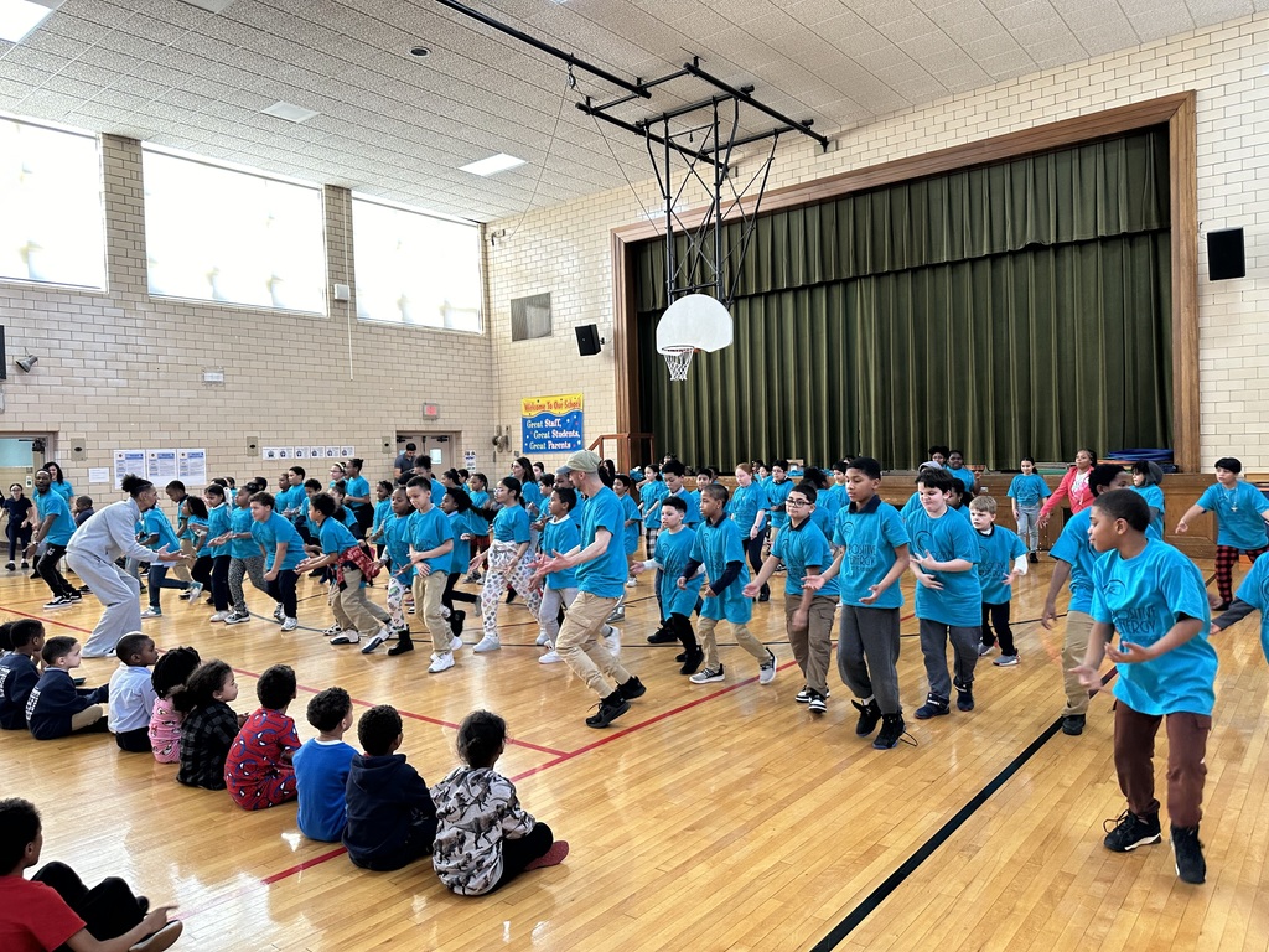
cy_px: 476
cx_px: 634
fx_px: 880
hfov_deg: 71.6
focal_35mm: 24
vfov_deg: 56.8
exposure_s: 1/60
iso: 160
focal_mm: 6.86
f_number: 1.78
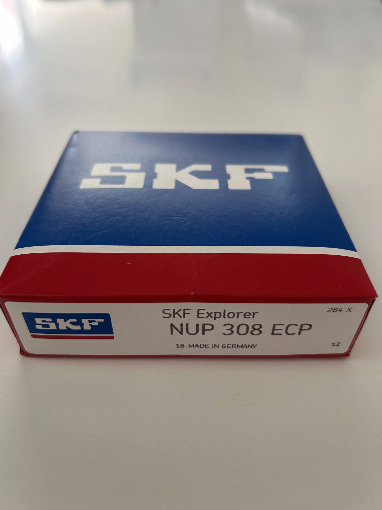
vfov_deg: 67.3
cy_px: 255
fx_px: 383
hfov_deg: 53.1
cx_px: 191
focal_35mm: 26
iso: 80
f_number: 1.5
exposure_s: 1/100
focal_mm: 5.7
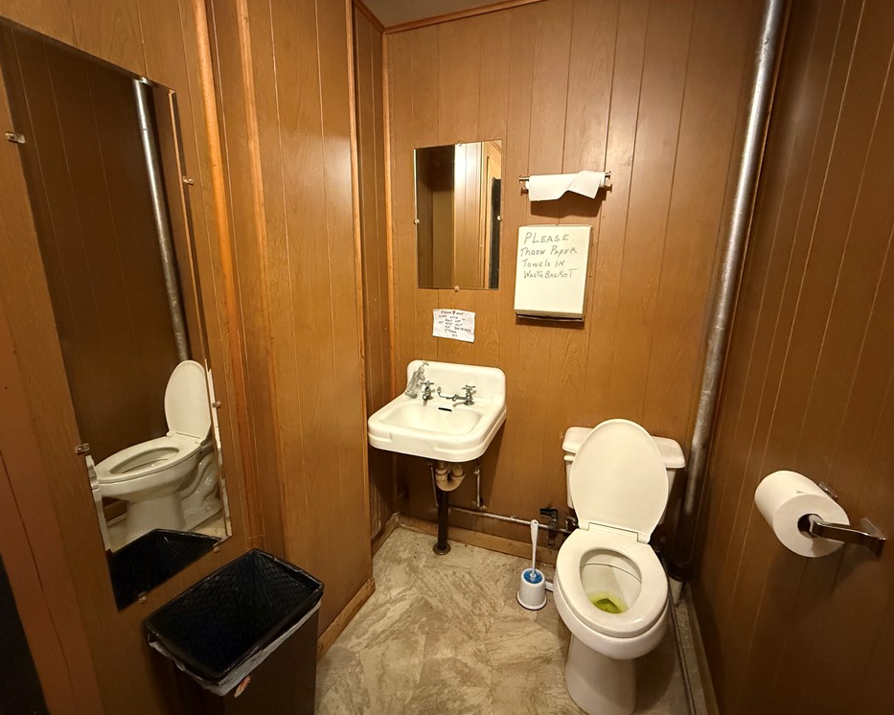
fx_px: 397
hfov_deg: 96.6
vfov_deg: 84.0
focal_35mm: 15
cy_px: 364
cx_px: 480
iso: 1250
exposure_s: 1/40
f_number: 2.2
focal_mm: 2.22
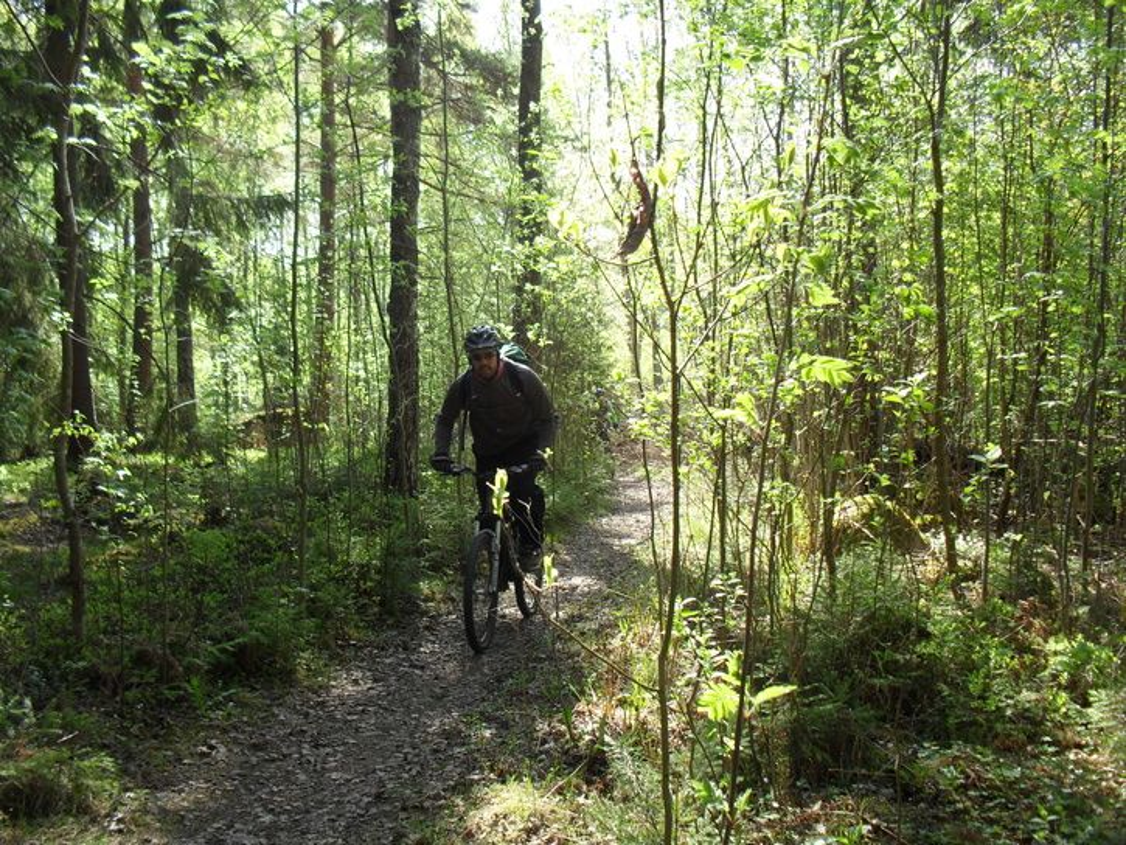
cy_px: 422
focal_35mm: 35
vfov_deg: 40.7
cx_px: 563
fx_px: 1139
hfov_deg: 52.6
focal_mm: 6.3
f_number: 3.2
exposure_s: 1/125
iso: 100
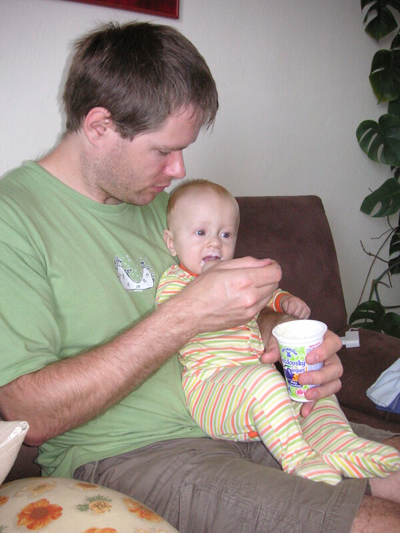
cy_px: 266
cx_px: 200
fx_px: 570
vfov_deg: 50.1
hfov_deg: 38.7
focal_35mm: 37
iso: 160
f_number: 2.8
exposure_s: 1/45
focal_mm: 6.1
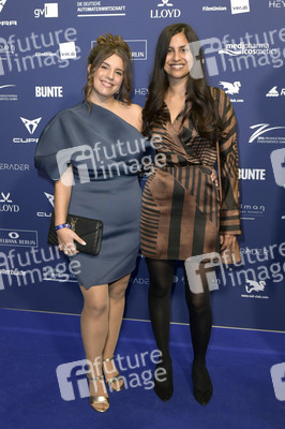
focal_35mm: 38
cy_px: 214
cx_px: 142
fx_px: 452
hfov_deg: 35.0
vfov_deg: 50.7
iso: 1000
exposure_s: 1/200
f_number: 5.6
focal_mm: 38
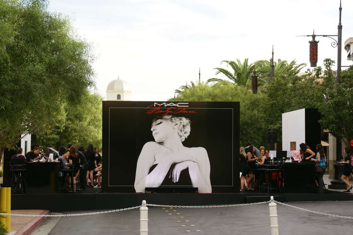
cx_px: 176
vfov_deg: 13.0
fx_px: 1029
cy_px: 118
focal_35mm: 105
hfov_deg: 19.5
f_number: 6.3
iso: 100
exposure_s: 1/160
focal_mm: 70
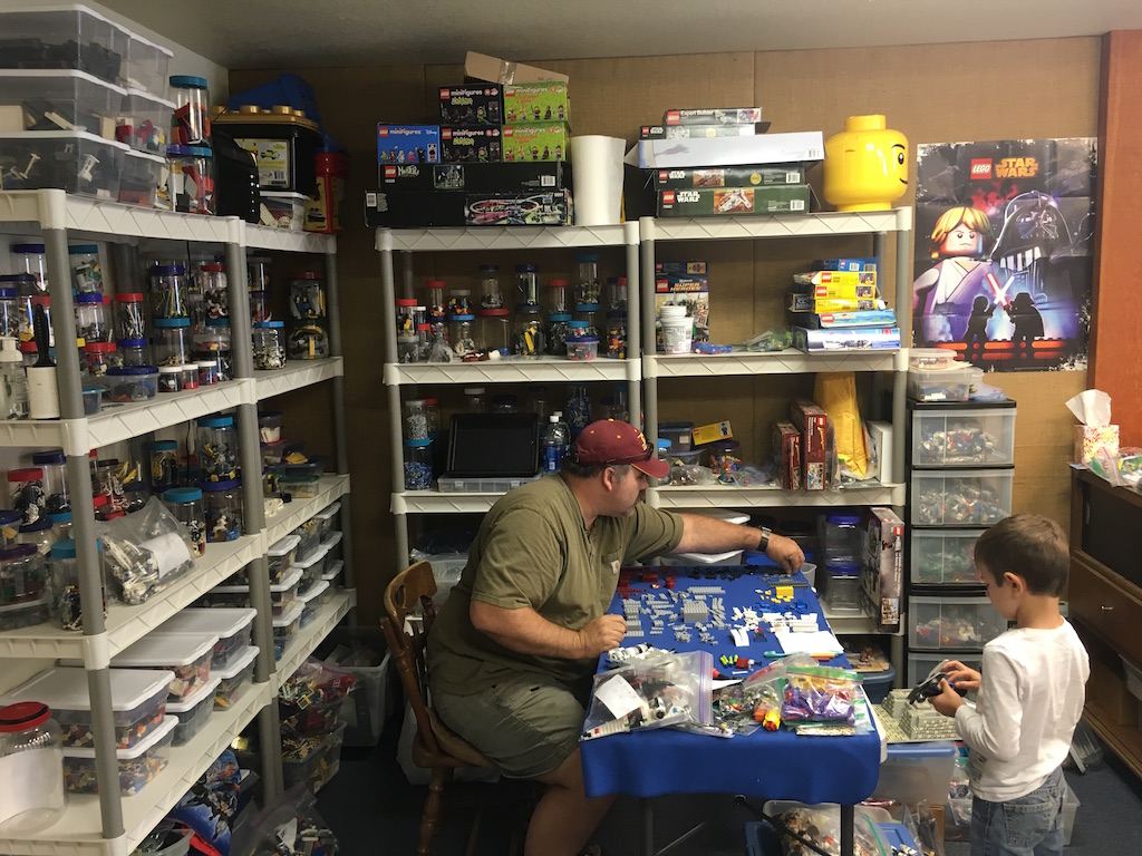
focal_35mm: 29
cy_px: 428
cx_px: 571
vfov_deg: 48.2
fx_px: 957
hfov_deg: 61.7
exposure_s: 1/30
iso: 64
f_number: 2.2
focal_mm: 4.15
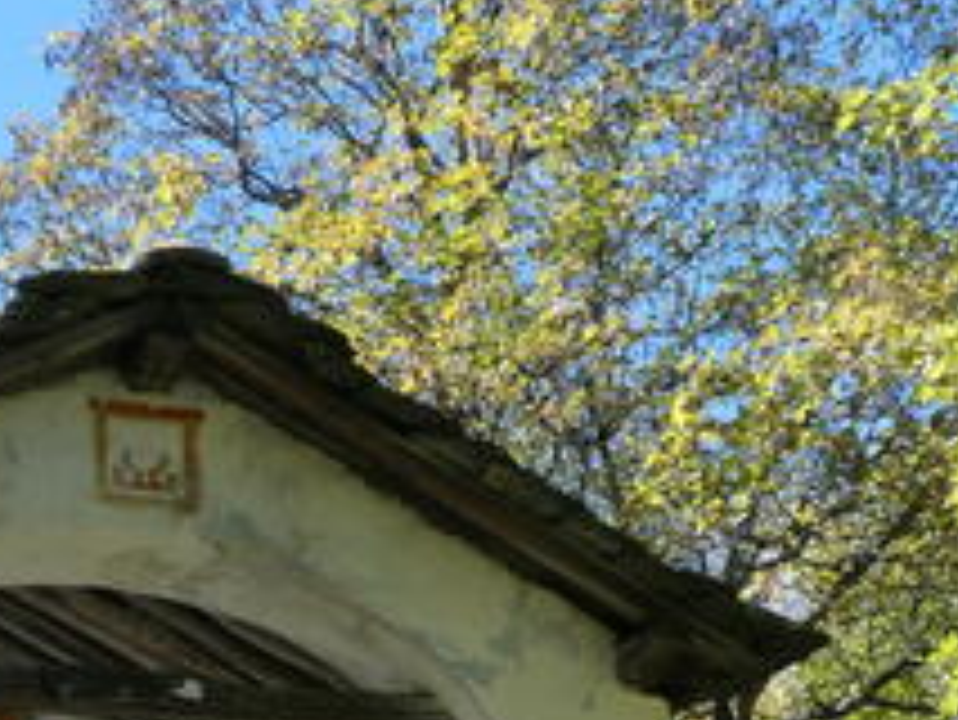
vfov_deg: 16.8
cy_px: 860
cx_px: 220
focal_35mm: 84
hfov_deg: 23.0
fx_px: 2326
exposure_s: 1/100
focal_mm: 5
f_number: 5.6
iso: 80
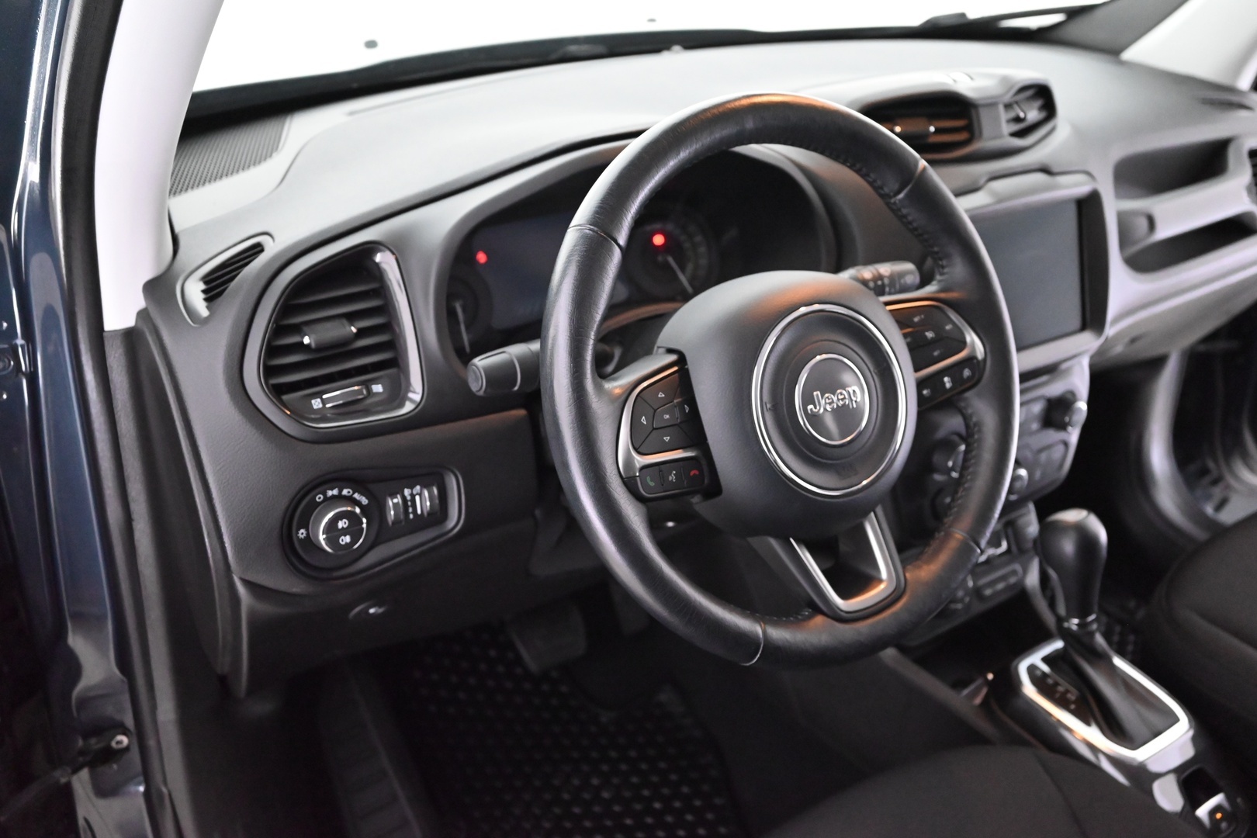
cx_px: 628
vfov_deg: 42.3
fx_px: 1082
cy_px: 419
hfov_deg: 60.3
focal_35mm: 31
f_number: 4.8
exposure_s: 1/60
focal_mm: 31
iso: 10000
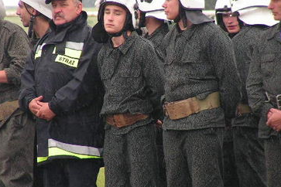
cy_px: 84
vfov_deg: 3.3
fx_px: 3247
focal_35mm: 416
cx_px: 139
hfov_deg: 5.0
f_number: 3.2
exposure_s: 1/320
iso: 160
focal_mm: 48
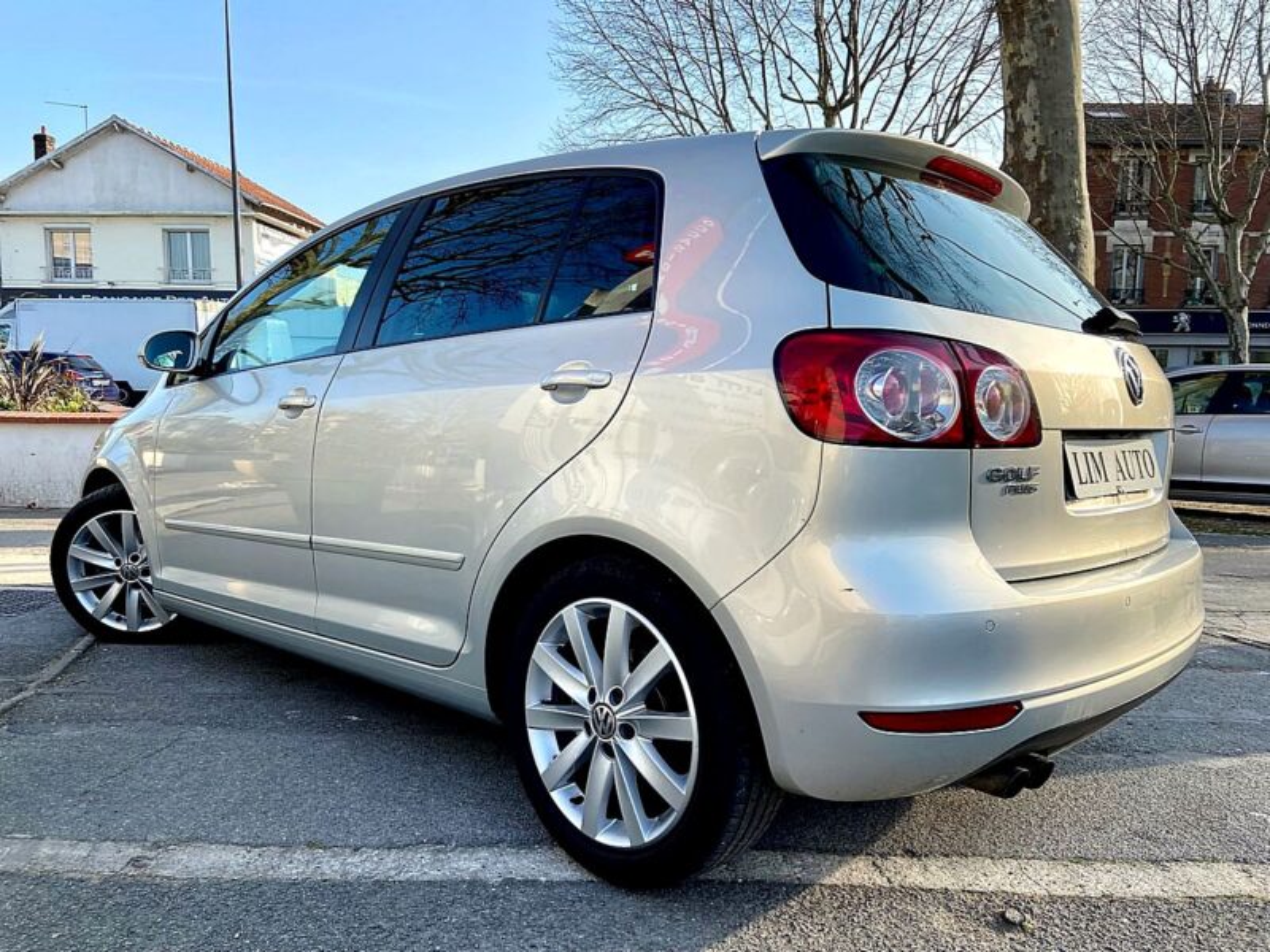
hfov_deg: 67.3
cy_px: 476
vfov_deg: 53.1
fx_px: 954
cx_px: 635
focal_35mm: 26
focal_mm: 4.25
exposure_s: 1/805
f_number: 1.8
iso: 32
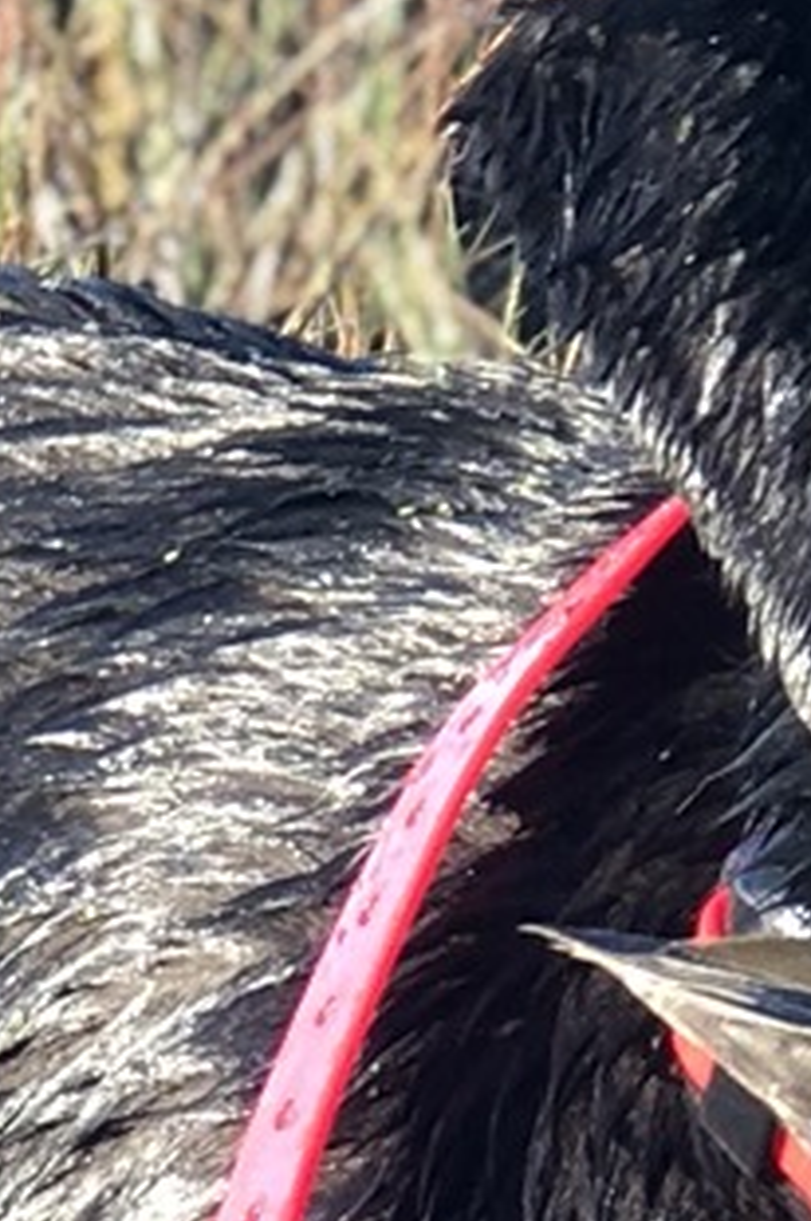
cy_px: 1272
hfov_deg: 3.5
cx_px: 453
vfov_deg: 5.3
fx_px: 13275
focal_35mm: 392
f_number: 2.8
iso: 32
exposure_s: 1/120
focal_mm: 6.6
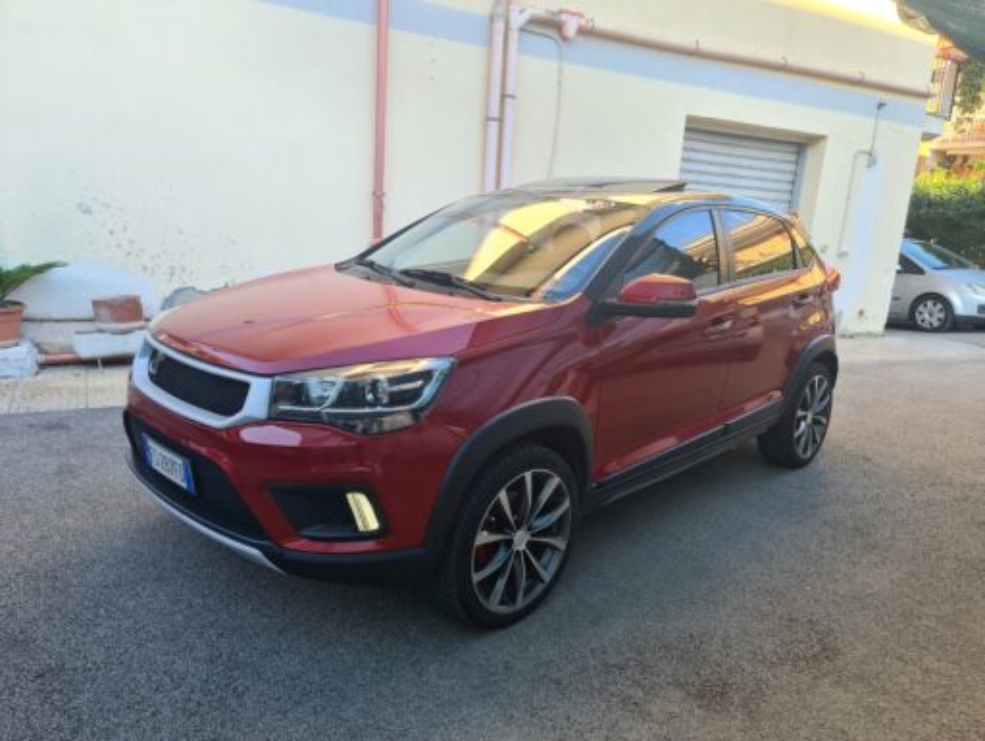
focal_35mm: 25
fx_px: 712
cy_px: 370
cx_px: 492
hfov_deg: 69.3
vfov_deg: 55.0
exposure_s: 1/100
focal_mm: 7
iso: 50
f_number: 1.8
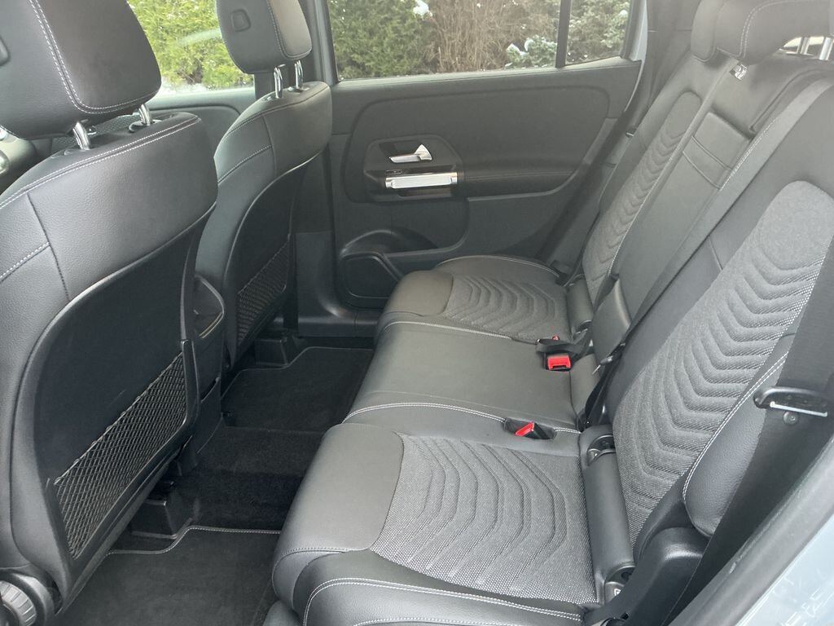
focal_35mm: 29
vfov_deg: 48.2
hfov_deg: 61.7
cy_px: 313
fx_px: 699
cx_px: 417
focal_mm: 3
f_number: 1.8
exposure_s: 1/40
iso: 250
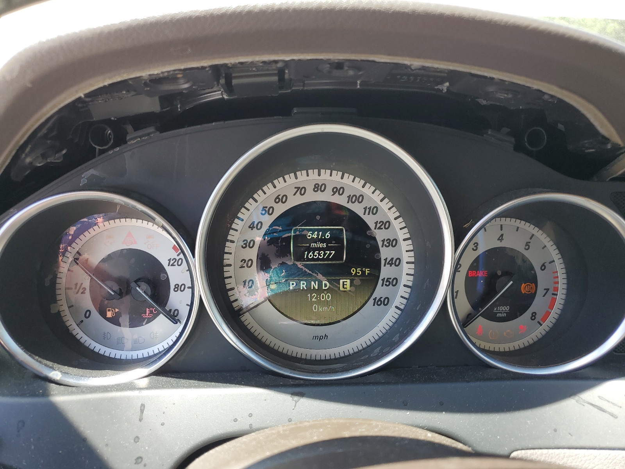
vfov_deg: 53.1
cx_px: 312
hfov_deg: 67.3
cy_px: 234
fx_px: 469
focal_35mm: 26
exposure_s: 1/263
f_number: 1.5
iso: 50
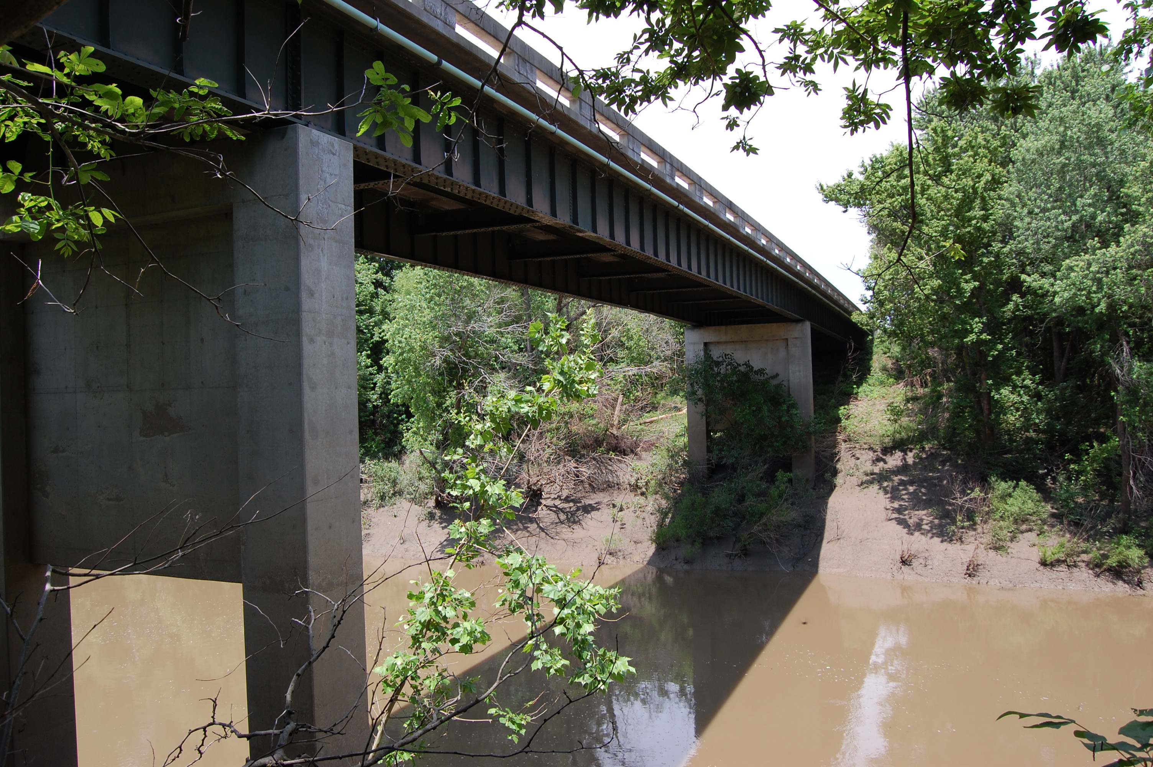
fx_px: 864
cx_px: 576
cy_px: 384
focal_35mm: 27
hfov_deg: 67.4
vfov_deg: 47.8
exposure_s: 1/200
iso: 200
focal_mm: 18
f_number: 7.1
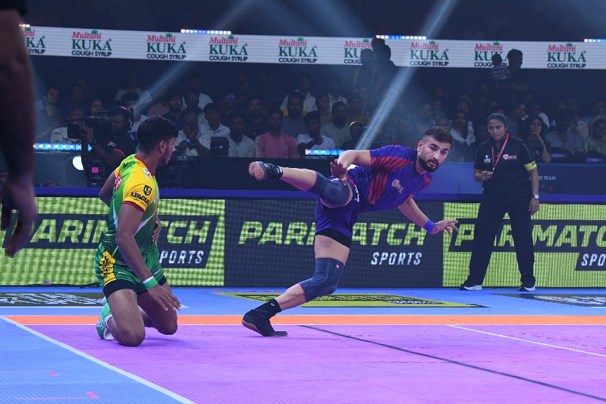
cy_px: 202
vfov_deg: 10.6
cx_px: 303
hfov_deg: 15.9
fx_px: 2171
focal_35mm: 129
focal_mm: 86
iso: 2000
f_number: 5.6
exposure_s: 1/1600
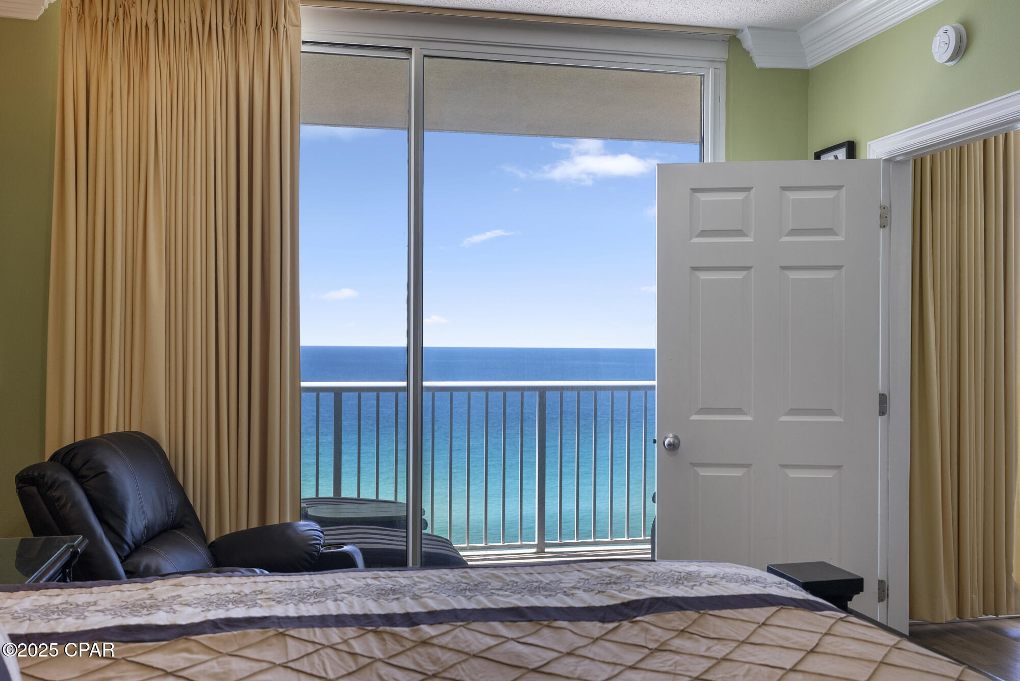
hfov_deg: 54.4
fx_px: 992
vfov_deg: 37.9
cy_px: 340
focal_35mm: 35
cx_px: 510
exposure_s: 1/100
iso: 320
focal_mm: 35
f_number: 5.6
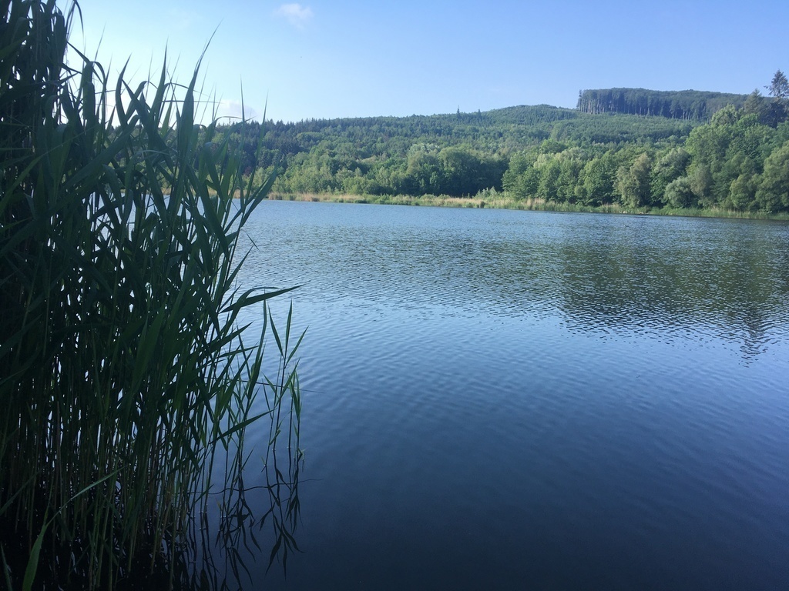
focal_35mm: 29
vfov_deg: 48.2
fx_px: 661
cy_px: 296
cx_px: 394
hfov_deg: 61.7
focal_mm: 4.15
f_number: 2.2
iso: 25
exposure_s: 1/635
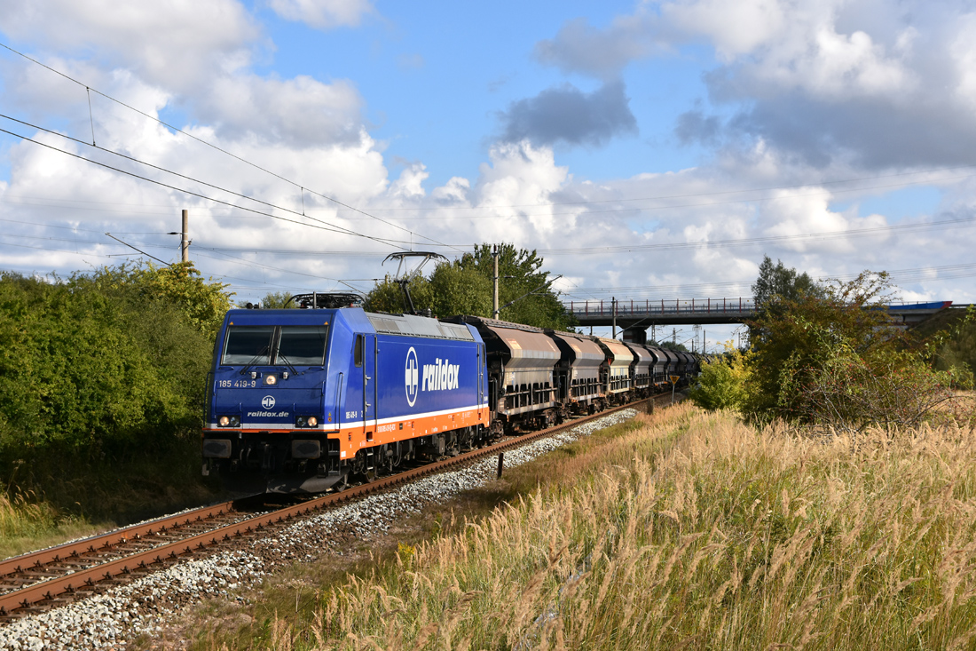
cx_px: 488
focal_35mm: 60
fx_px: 1626
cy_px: 326
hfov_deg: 33.4
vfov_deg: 22.6
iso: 250
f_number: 7.1
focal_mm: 40
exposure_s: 1/1000
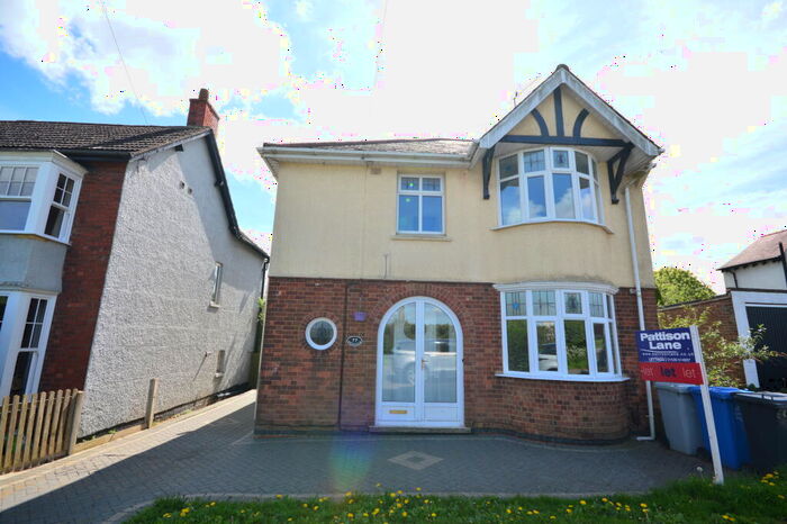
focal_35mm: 15
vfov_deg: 77.3
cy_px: 262
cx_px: 394
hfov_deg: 100.4
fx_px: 328
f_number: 6.3
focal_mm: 10
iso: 100
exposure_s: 1/160
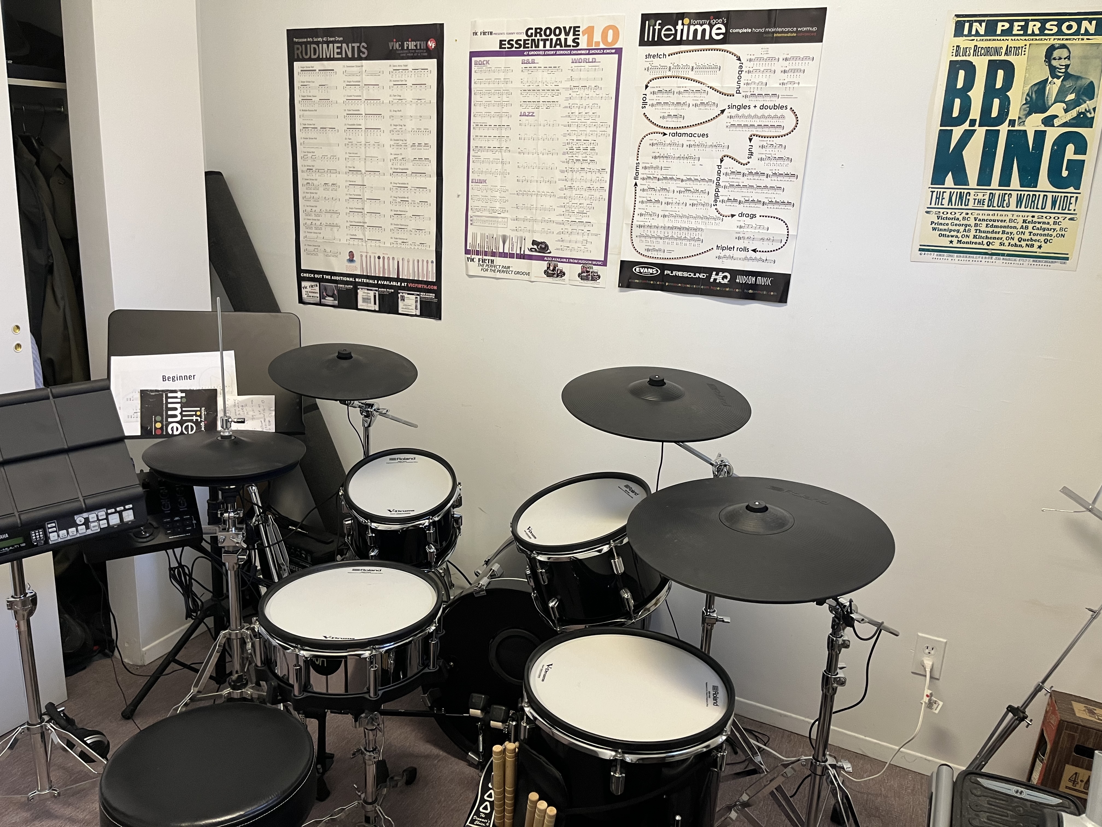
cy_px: 414
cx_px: 551
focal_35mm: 26
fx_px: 828
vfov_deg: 53.1
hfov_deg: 67.3
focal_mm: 5.1
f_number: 1.6
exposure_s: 1/60
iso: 125
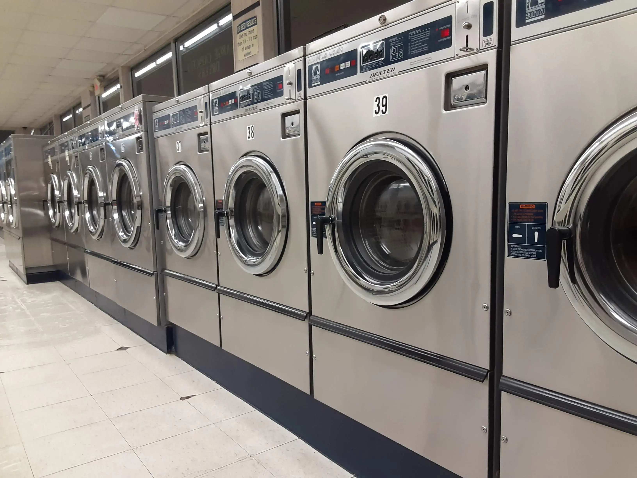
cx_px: 318
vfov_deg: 51.4
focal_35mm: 27
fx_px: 497
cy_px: 239
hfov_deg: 65.3
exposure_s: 1/60
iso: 100
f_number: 1.9
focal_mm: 2.91
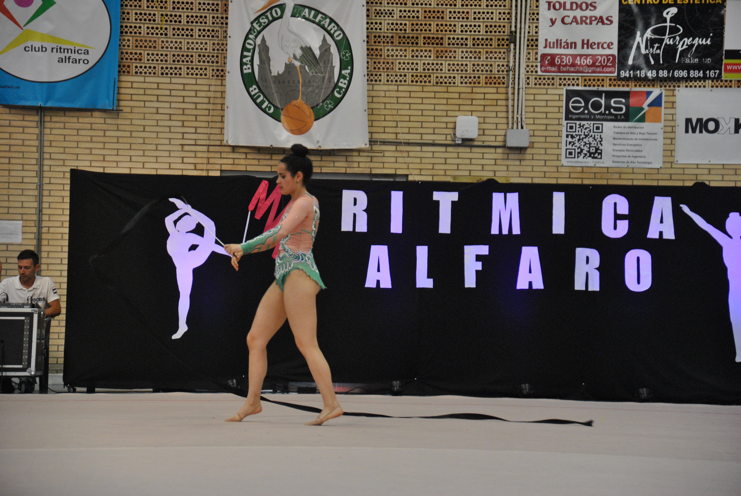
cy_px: 248
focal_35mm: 112
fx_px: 2318
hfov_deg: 18.2
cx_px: 370
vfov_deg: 12.2
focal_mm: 75
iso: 800
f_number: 5.3
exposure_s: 1/200
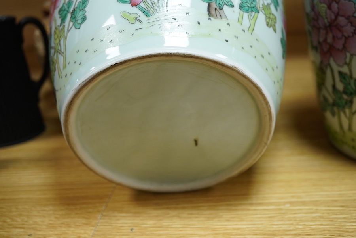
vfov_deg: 29.9
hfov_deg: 43.6
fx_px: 445
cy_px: 119
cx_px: 178
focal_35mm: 45
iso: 1250
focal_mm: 30
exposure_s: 1/125
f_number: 7.1
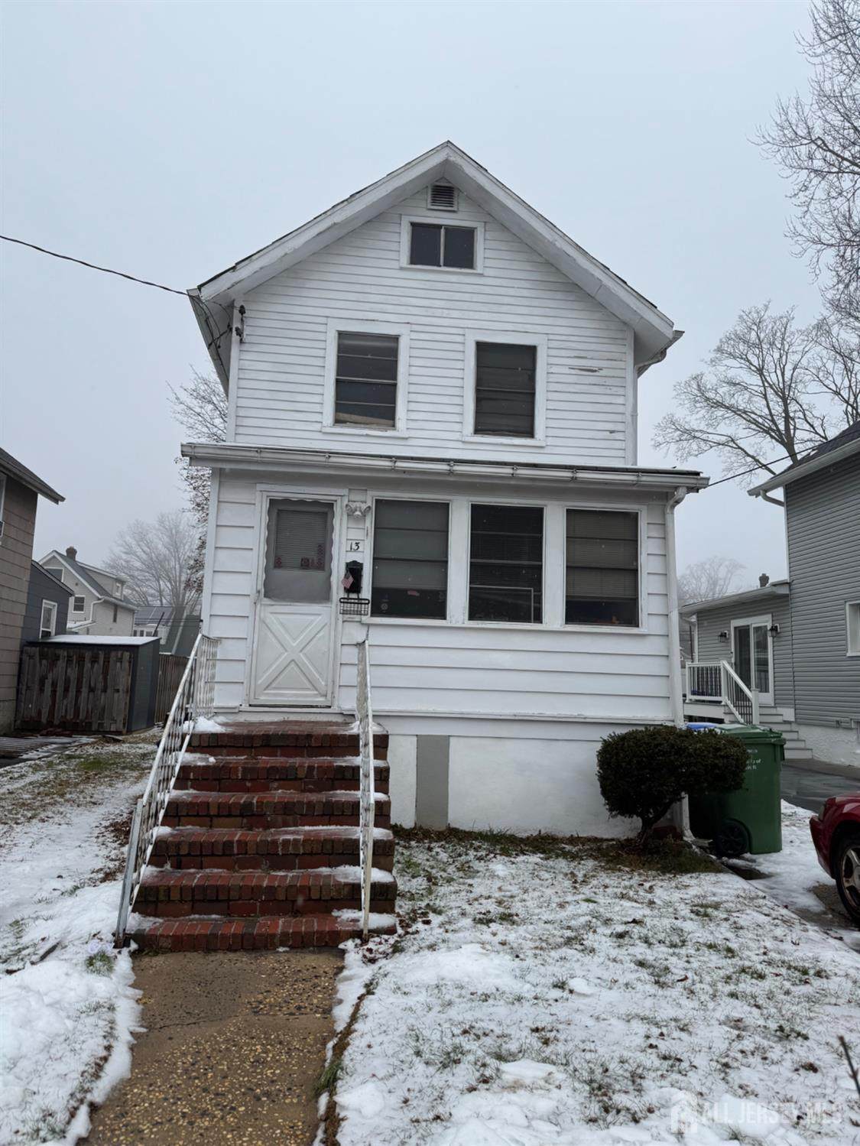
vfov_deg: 71.6
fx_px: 795
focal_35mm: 24
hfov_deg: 56.8
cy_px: 573
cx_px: 430
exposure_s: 1/1721
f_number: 1.78
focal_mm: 6.76
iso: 80
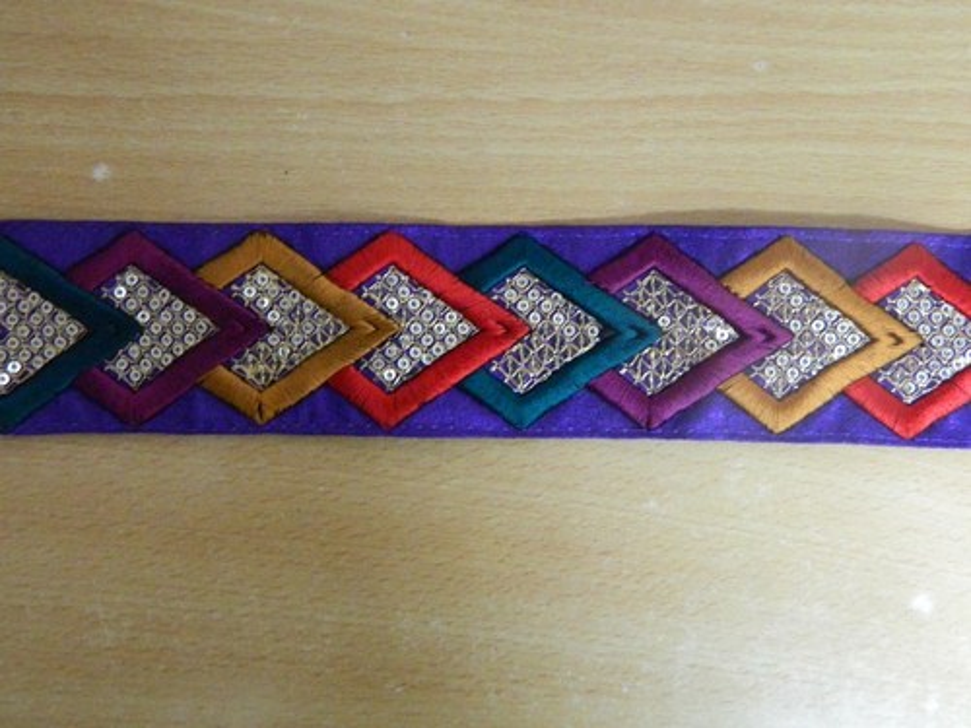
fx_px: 870
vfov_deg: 45.4
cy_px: 364
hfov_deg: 58.4
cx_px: 486
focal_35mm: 31
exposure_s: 1/5
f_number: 3.2
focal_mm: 5.6
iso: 800
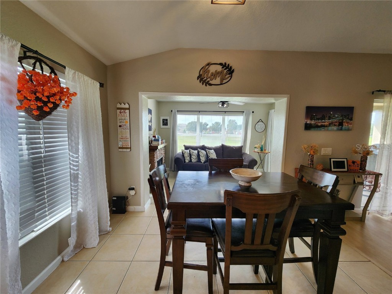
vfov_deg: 89.9
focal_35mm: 13
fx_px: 147
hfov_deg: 106.2
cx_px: 196
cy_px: 147
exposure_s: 1/120
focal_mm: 2.2
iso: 64
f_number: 2.2
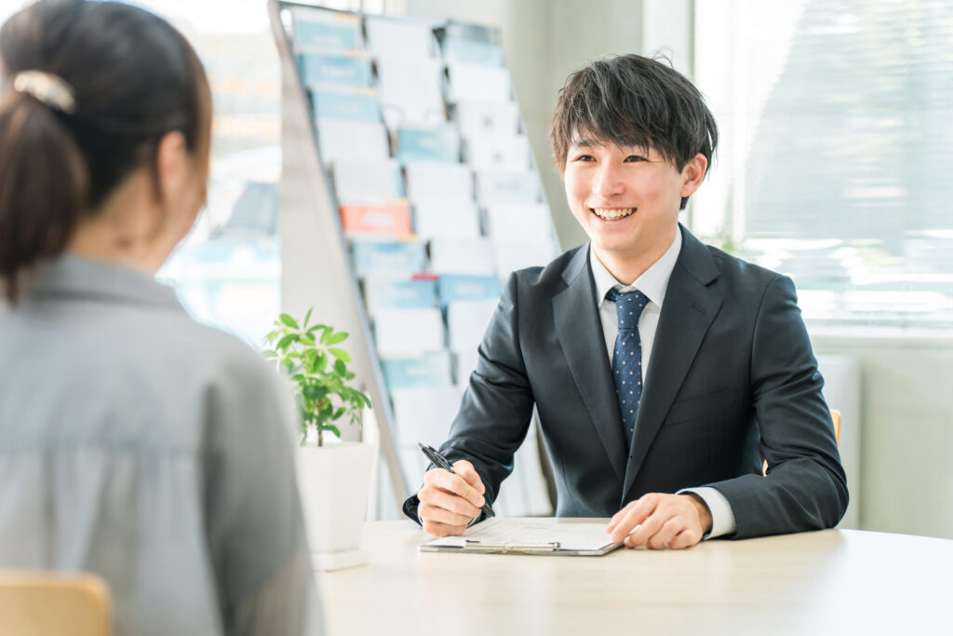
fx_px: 2118
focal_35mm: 80
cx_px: 476
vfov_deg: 17.1
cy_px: 318
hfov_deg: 25.4
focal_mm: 80
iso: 200
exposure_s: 1/200
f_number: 2.5
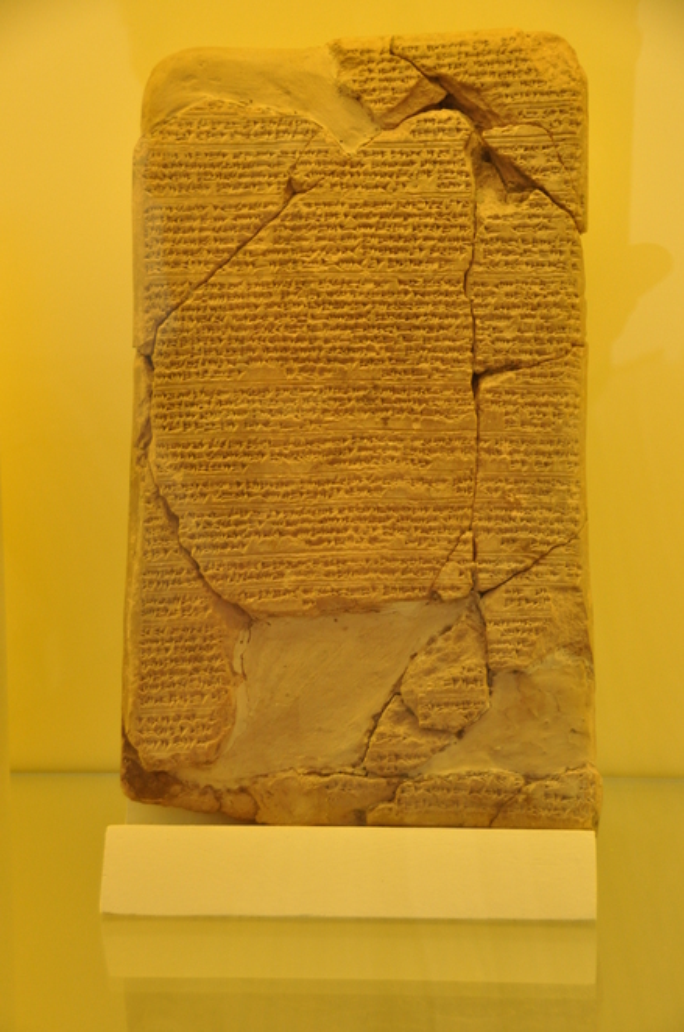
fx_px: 2145
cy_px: 516
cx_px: 342
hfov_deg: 18.1
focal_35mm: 75
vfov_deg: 27.0
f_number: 5
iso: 1000
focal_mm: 50
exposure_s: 1/100
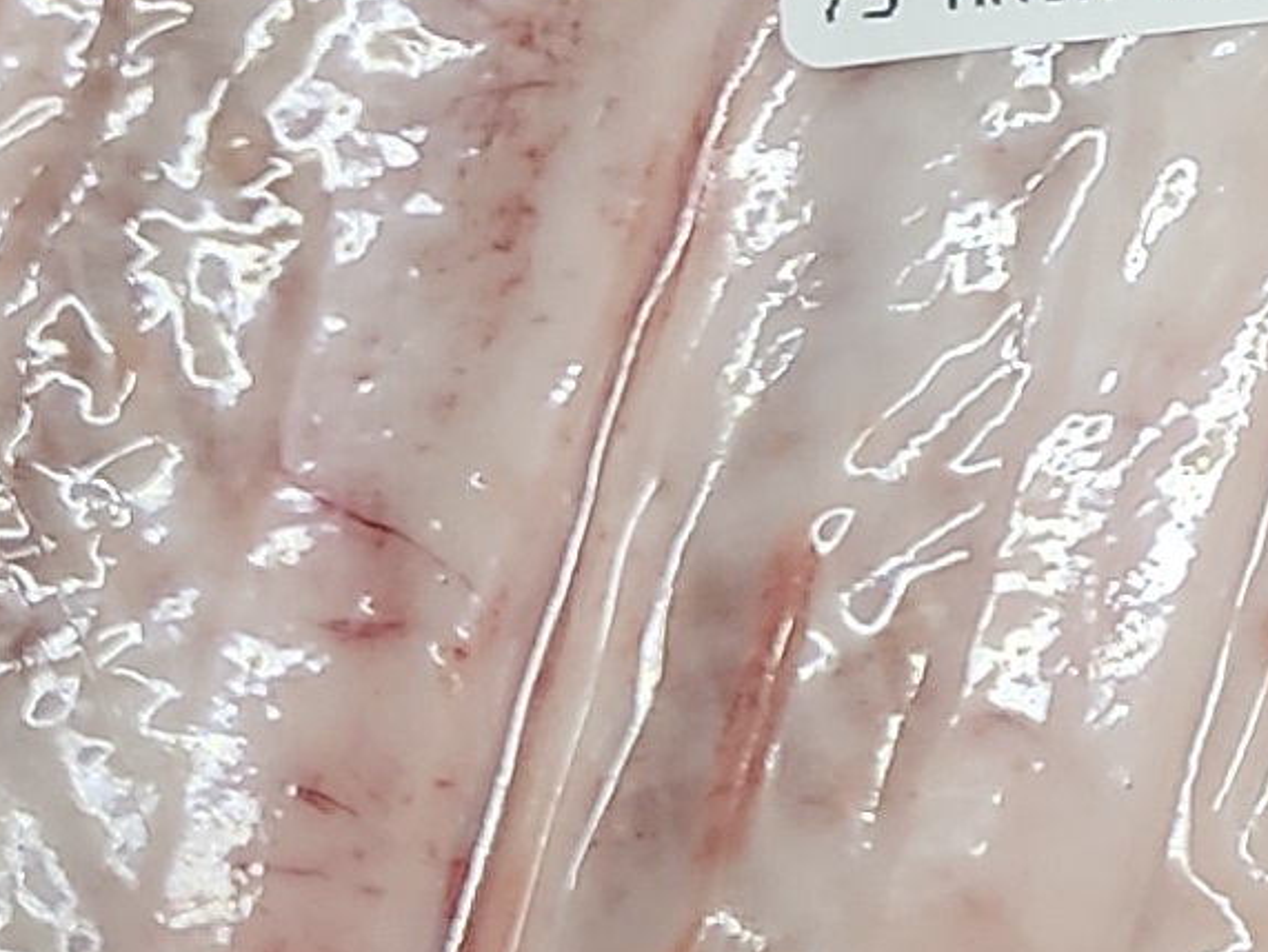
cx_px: 2361
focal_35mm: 161
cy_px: -735
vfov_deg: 8.9
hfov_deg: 11.3
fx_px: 5901
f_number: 1.8
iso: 320
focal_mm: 5.54
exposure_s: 1/120
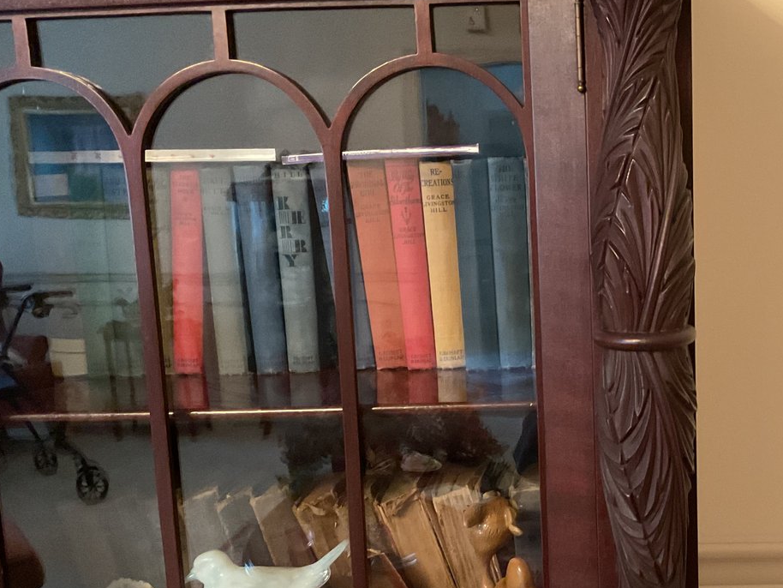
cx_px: 615
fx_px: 1086
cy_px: 353
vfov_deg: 30.2
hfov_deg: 38.3
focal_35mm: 48
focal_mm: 3
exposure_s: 1/30
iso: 250
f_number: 1.8
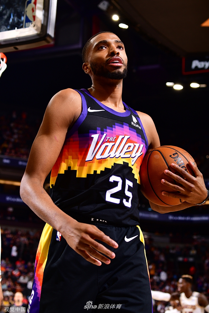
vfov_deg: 25.4
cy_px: 156
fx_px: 696
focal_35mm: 80
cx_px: 104
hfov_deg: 17.1
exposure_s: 1/250
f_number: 5.6
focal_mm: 80
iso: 320
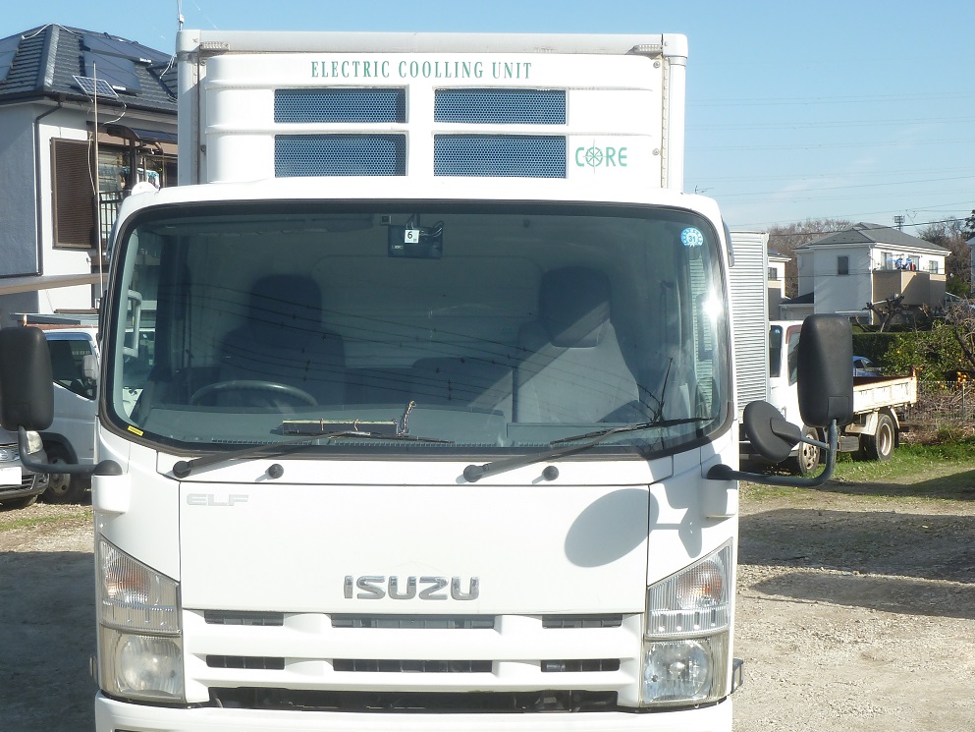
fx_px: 1634
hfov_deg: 33.2
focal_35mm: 58
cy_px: 440
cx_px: 425
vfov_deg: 25.2
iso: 80
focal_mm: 7.9
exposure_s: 1/400
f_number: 4
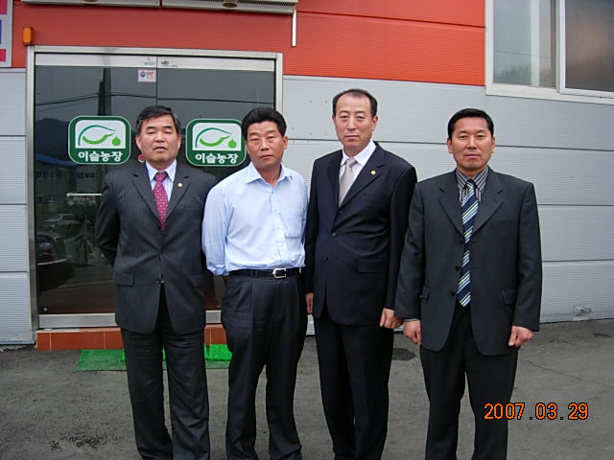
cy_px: 230
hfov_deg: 49.0
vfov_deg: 37.7
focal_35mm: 38
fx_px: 674
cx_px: 307
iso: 64
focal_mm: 7.8
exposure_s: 1/65.8
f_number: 2.8
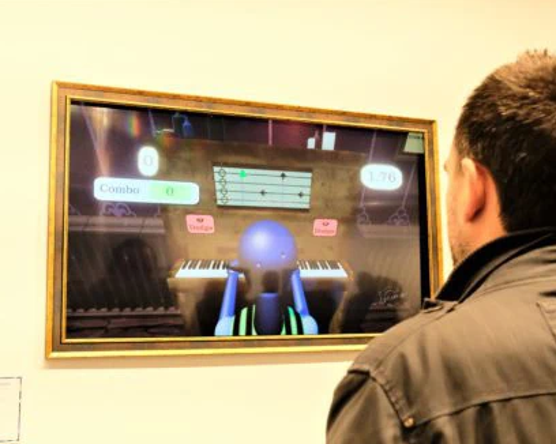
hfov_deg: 40.3
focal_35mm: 46
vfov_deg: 32.7
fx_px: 757
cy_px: 224
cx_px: 270
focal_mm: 26.5
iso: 8000
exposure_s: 1/250
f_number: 5
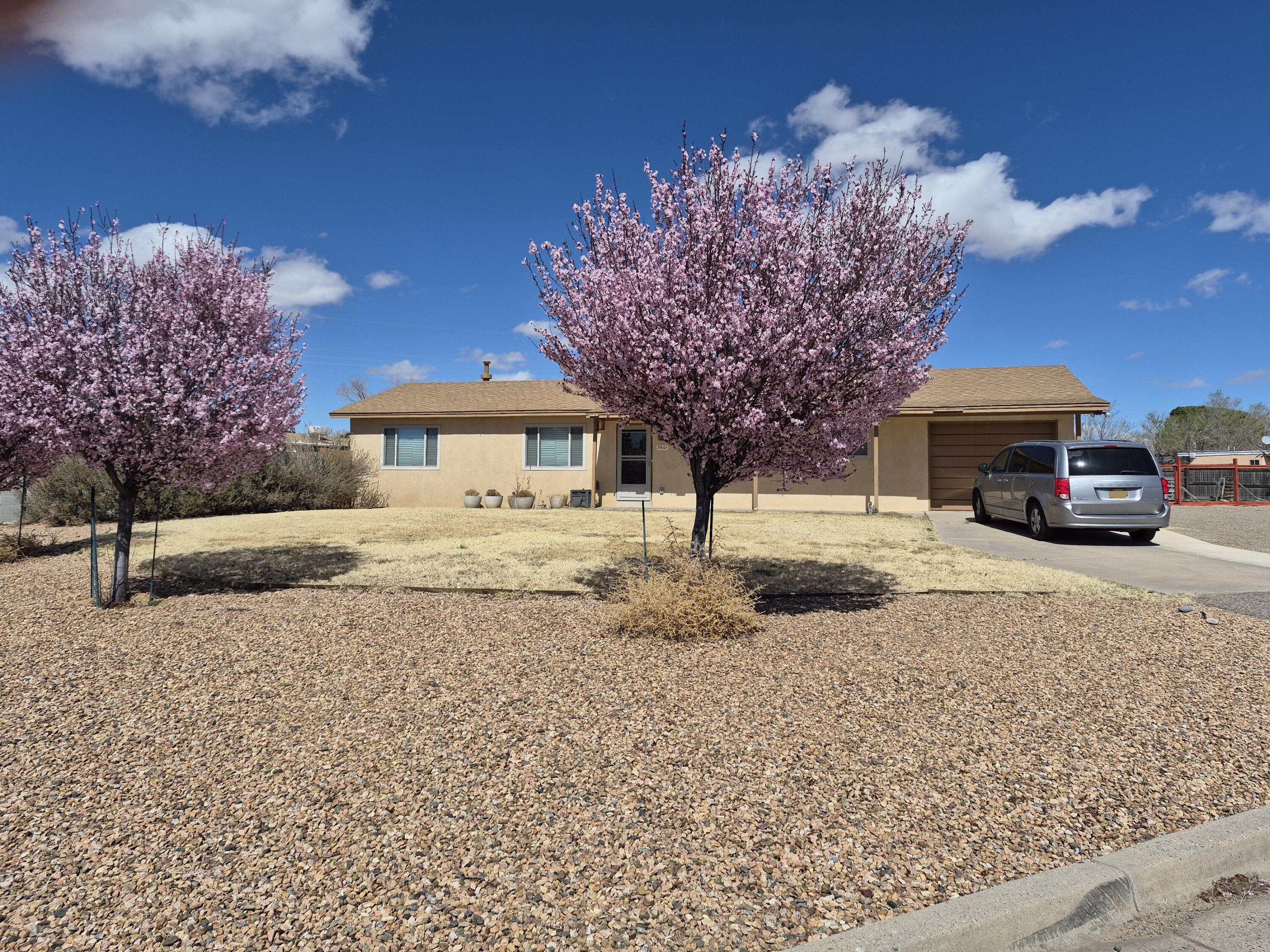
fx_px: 844
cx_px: 635
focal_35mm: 23
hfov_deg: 73.9
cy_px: 476
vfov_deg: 58.9
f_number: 1.8
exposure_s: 1/7696
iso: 50
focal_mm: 5.4
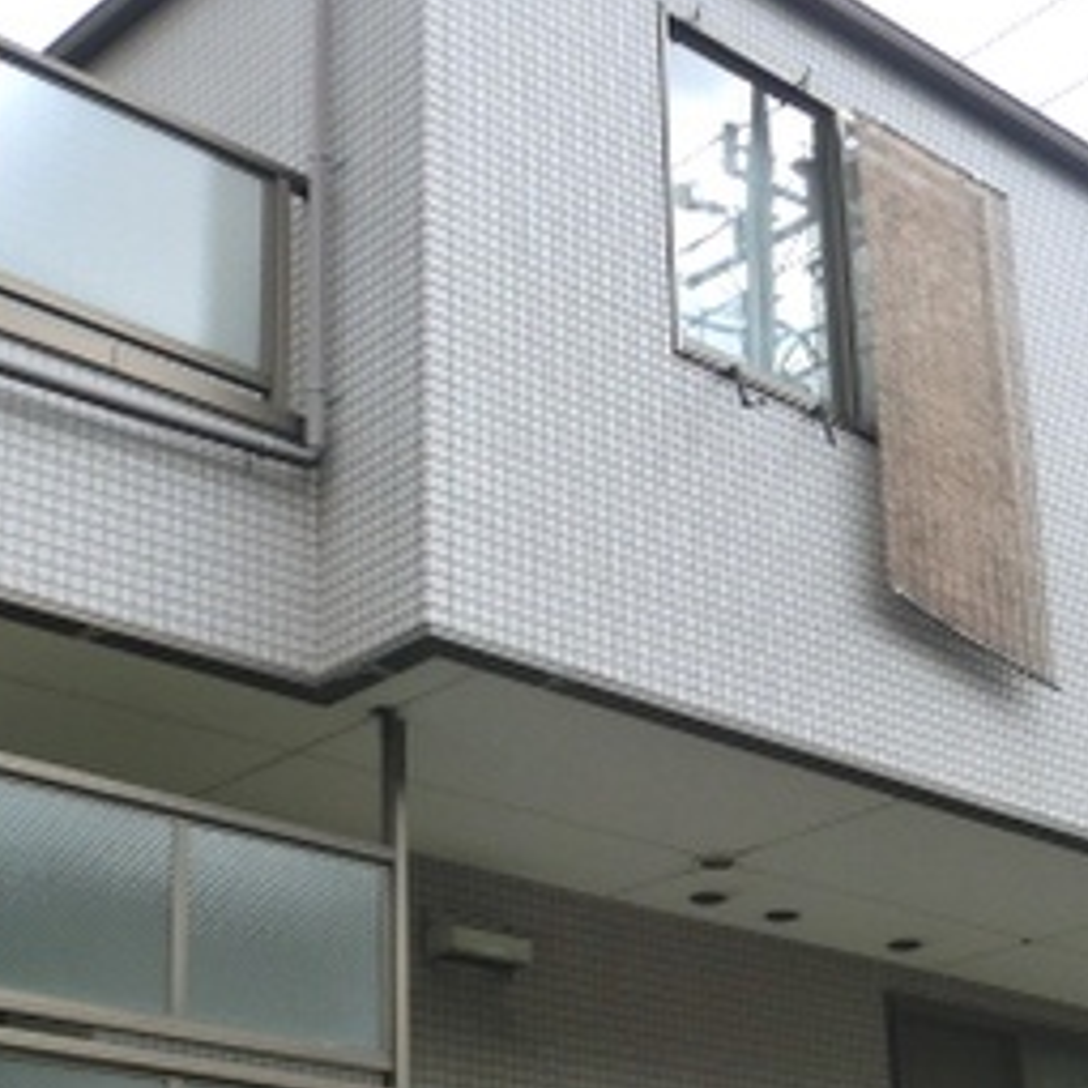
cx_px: 695
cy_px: 762
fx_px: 2418
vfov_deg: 25.2
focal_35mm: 68
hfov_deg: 25.3
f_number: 3
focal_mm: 5
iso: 80
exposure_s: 1/500
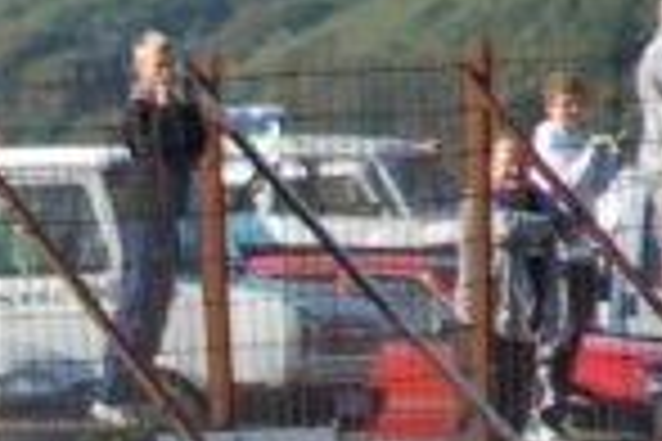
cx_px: -387
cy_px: 693
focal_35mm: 756
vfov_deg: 1.8
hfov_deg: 2.7
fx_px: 13901
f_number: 6
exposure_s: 1/800
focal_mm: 116
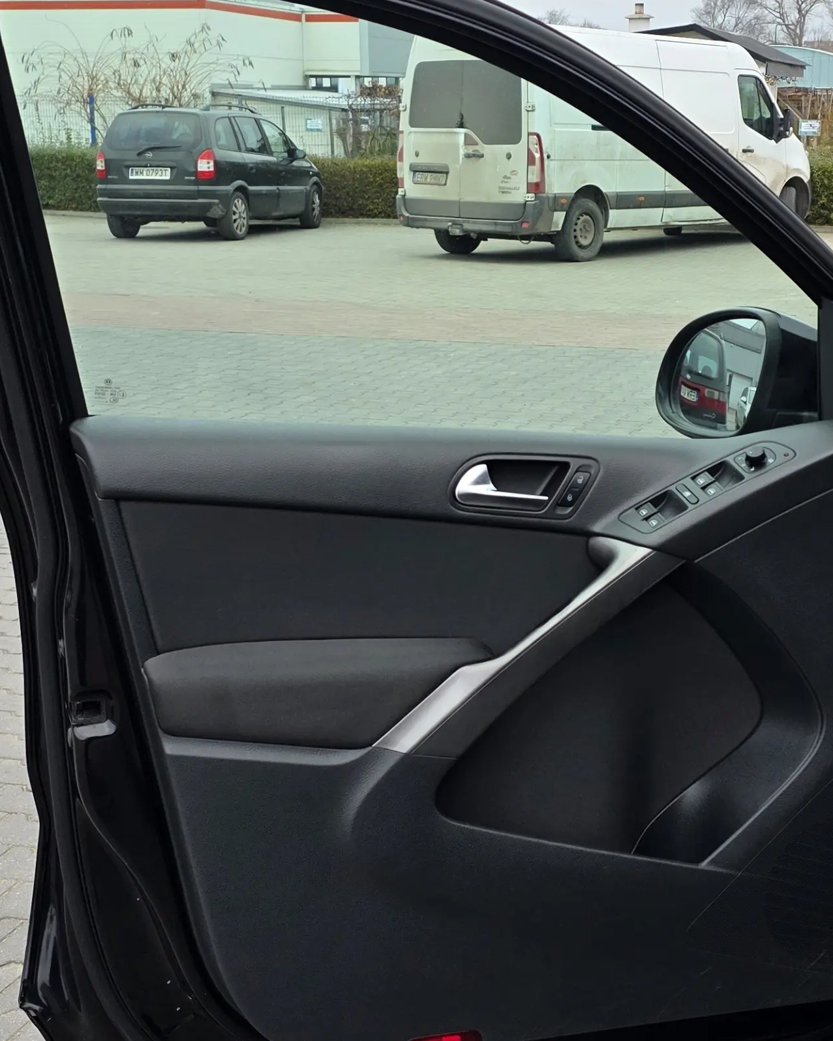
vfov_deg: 34.7
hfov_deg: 27.9
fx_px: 1664
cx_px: 551
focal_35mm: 54
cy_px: 468
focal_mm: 6.3
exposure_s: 1/180
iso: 32
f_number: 1.7
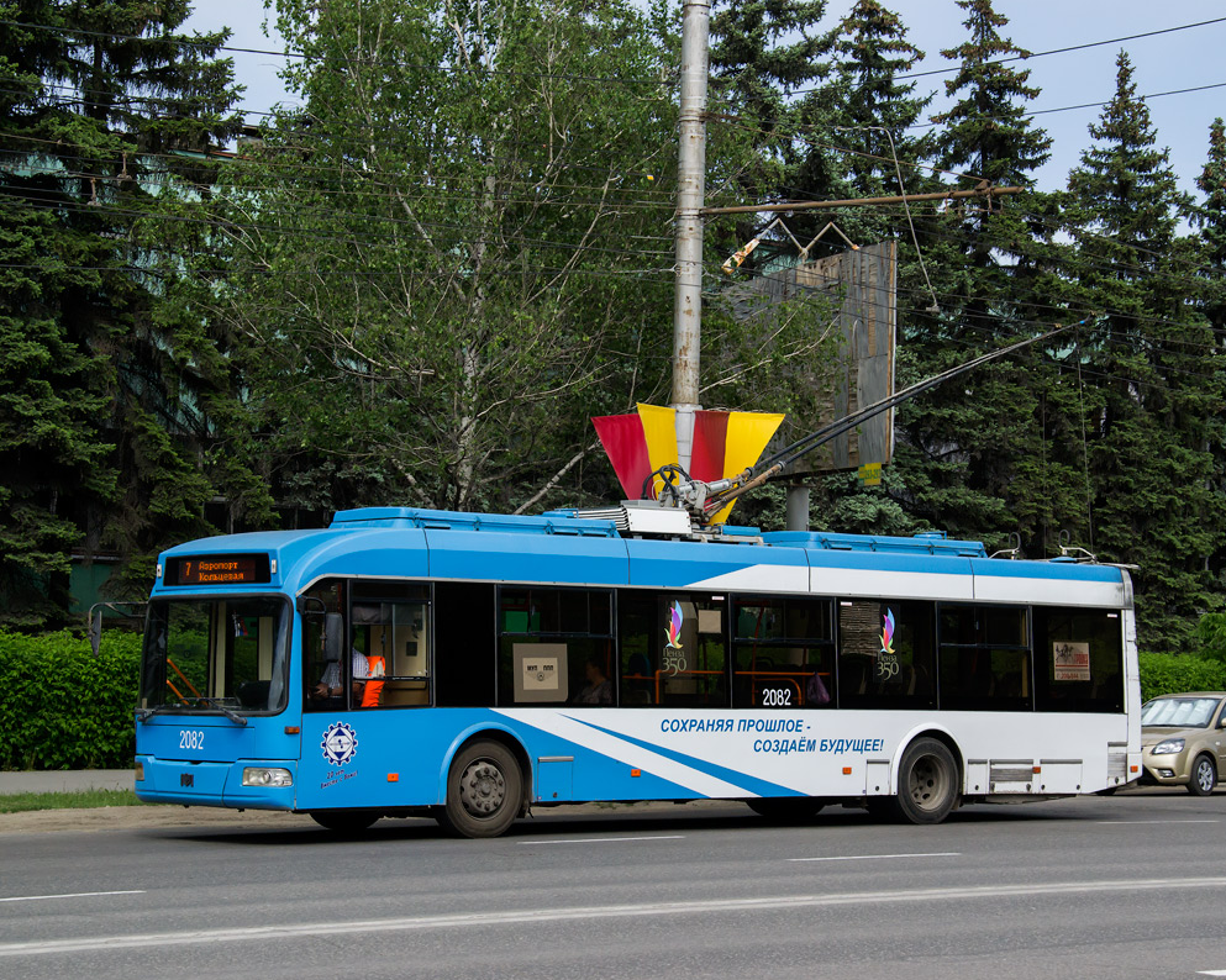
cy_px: 491
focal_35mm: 77
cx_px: 583
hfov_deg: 24.9
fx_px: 2778
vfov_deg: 20.0
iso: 560
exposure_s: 1/800
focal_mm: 45
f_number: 8
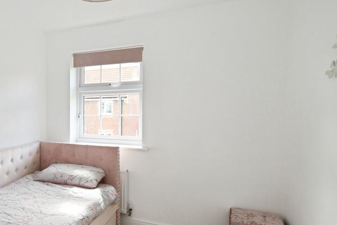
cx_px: 59
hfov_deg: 64.1
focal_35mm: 25
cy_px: 158
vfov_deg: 50.0
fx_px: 234
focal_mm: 10
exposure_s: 1/125
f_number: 7.1
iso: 800
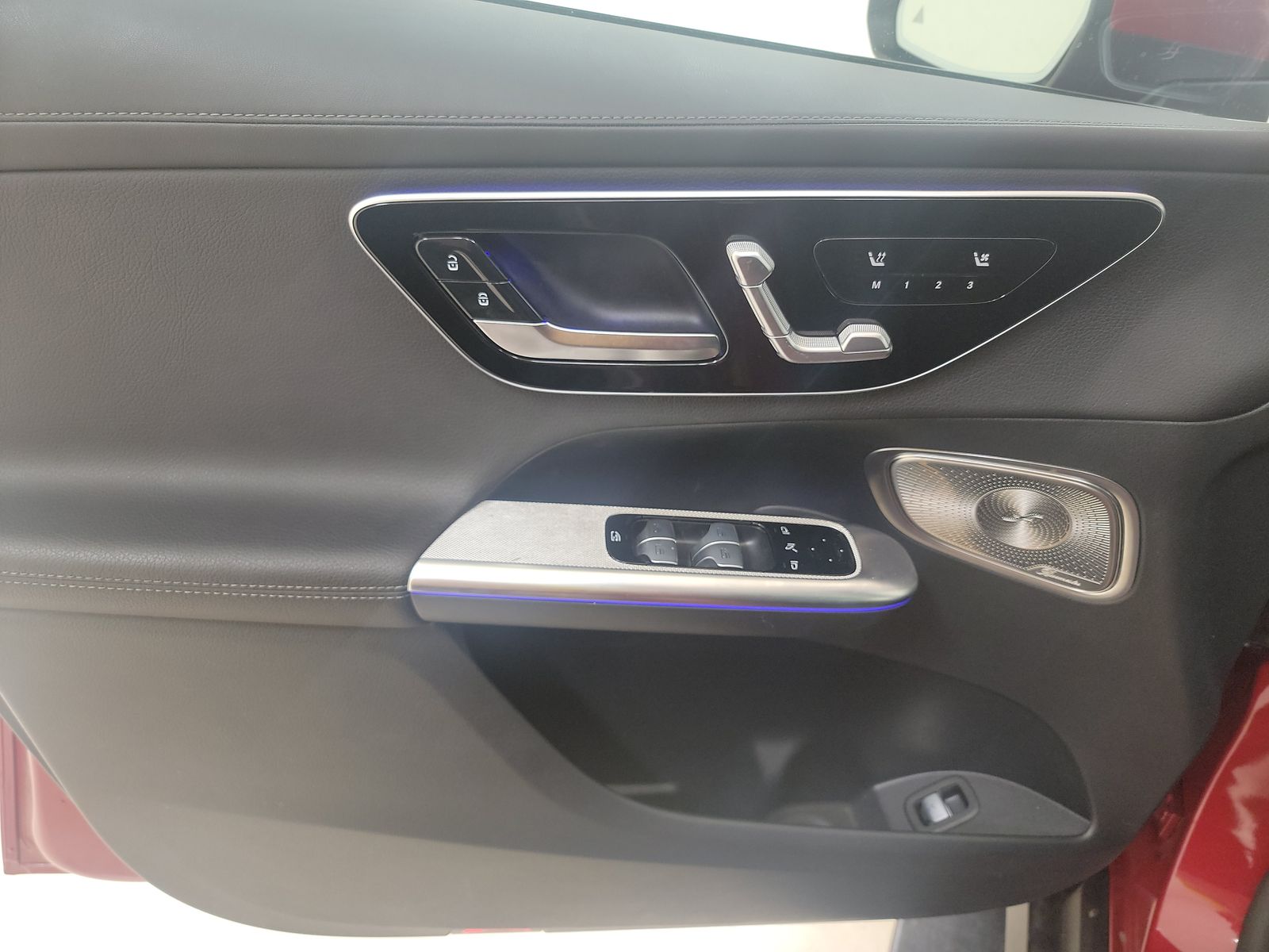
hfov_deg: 71.6
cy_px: 476
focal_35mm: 24
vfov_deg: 56.8
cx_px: 634
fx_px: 880
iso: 246
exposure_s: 1/59
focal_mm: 6.7
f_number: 1.8
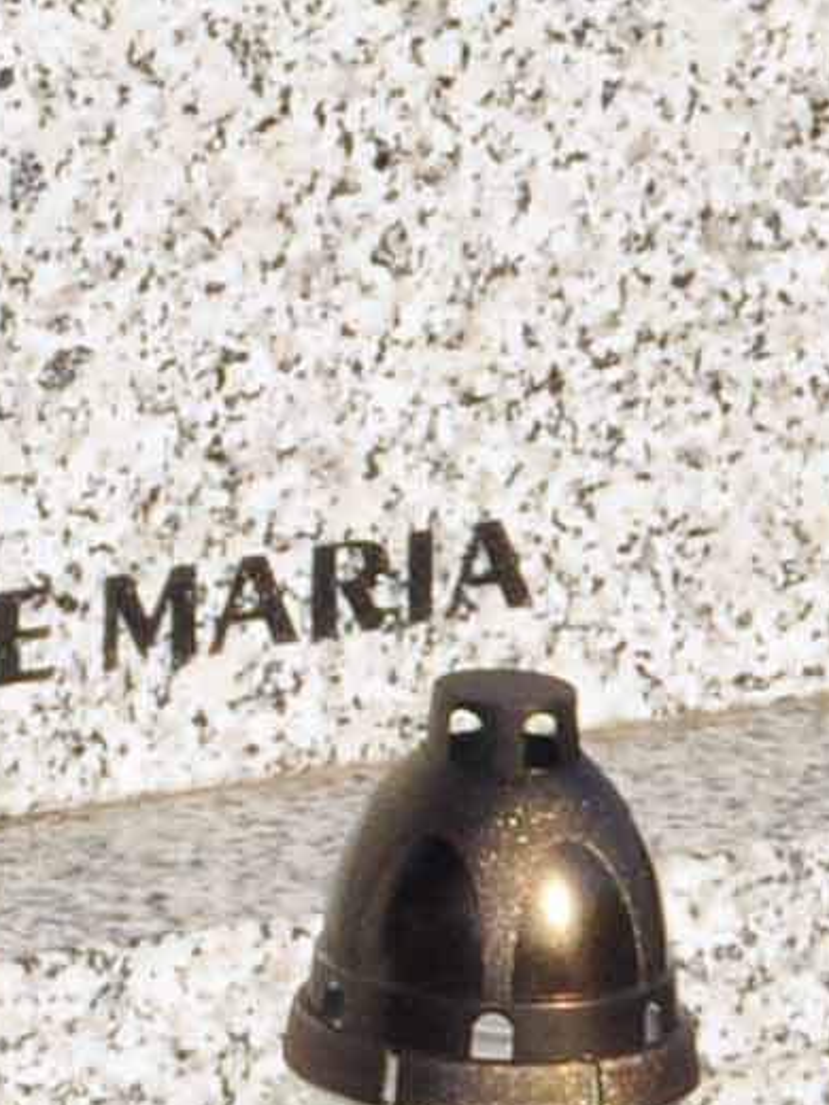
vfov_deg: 4.2
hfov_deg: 3.1
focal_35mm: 475
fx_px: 15167
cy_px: 64
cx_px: -642
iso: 400
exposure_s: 1/200
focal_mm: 40
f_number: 16
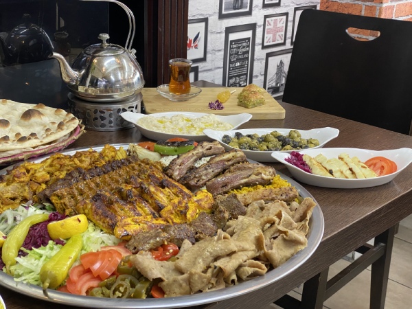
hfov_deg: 36.8
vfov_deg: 28.0
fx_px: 619
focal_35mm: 52
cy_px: 154
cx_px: 206
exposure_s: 1/50
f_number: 2
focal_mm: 6
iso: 200
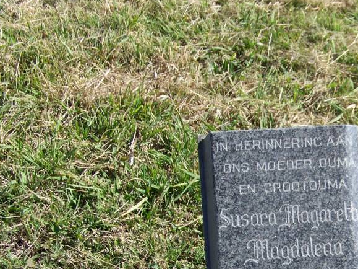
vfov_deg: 12.9
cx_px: 342
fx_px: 1179
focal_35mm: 114
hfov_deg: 17.0
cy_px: 232
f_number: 3.2
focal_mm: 9.36
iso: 64
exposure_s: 1/640
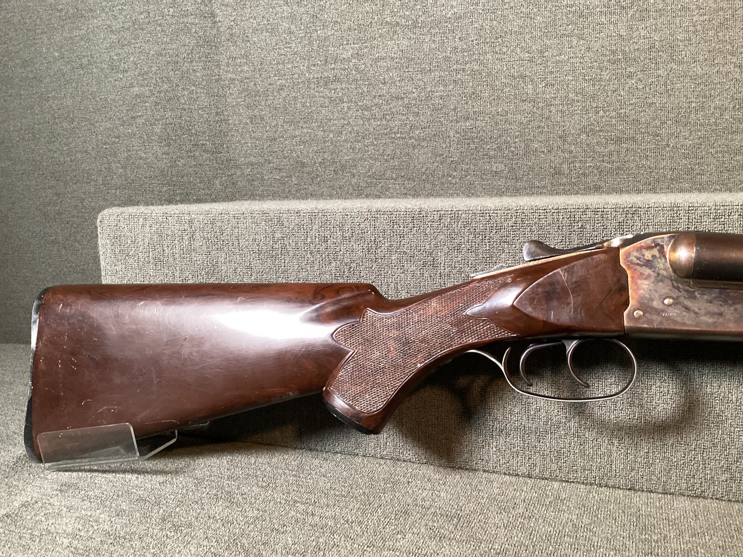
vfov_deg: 45.4
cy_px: 278
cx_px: 372
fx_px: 665
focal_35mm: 31
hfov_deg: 58.3
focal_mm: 3.3
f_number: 2.4
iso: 320
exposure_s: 1/33
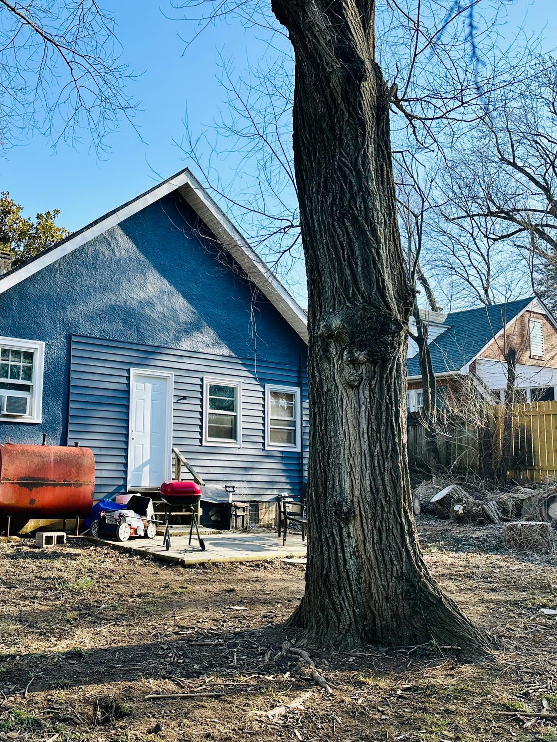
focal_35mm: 33
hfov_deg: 41.4
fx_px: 708
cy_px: 372
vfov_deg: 55.3
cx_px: 127
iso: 80
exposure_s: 1/1639
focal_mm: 6.86
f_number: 1.78
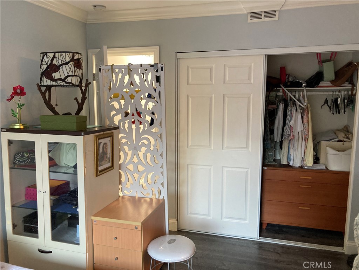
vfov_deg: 49.7
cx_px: 180
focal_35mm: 28
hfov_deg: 63.4
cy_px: 135
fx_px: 290
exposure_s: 1/60
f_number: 1.8
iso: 160
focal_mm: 3.99
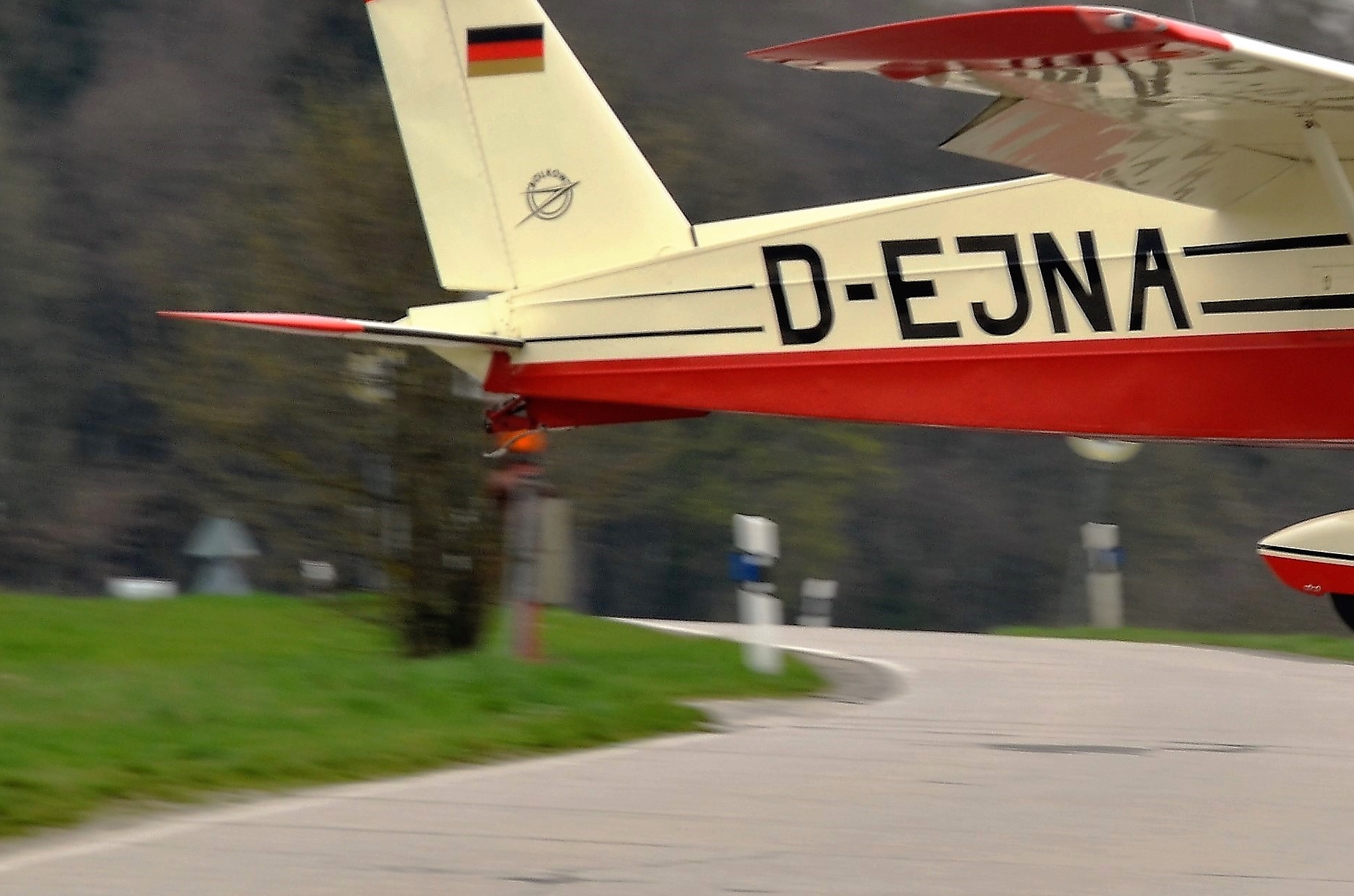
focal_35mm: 428
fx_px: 16062
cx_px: 1715
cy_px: 56
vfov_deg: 3.2
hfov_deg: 4.8
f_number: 8
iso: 140
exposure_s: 1/250
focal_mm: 110
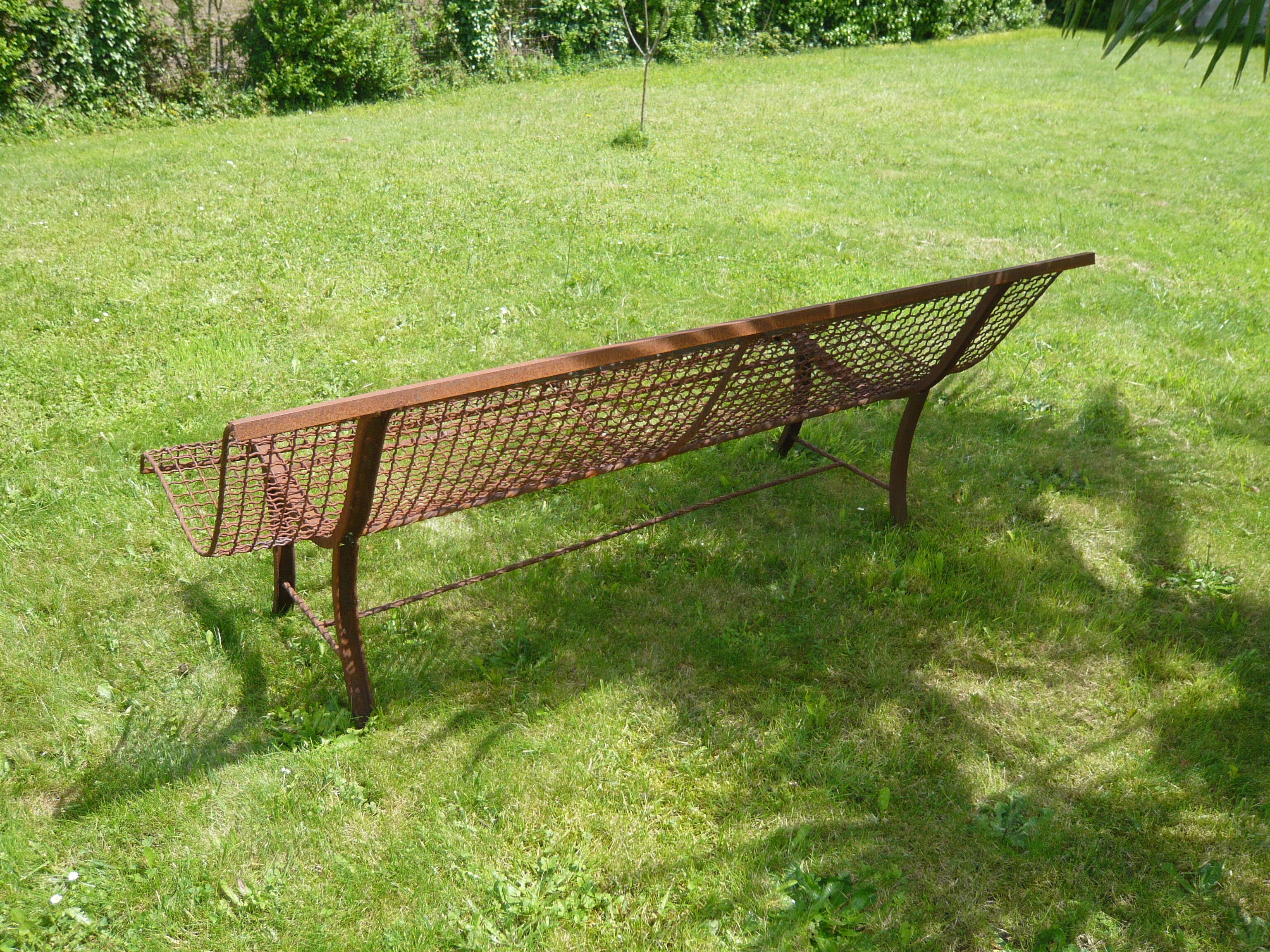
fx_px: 1174
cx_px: 635
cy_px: 476
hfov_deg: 56.8
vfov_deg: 44.2
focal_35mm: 32
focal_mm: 5.2
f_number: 3
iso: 100
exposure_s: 1/500
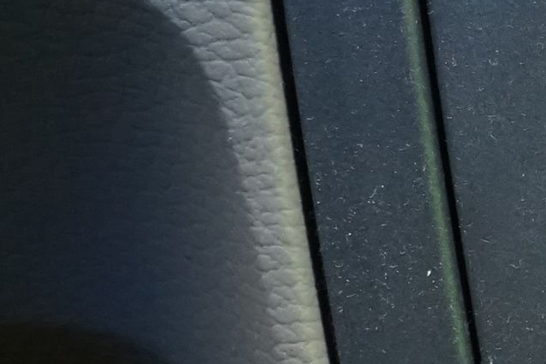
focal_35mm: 148
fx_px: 2246
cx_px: 1356
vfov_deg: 9.2
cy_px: 365
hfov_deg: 11.3
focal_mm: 24
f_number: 5
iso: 2500
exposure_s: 1/25
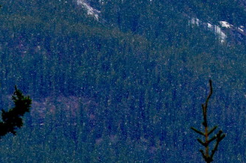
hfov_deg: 1.8
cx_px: 309
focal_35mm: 1172
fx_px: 8001
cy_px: -10
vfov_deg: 1.2
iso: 400
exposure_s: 1/400
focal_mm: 200
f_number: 11
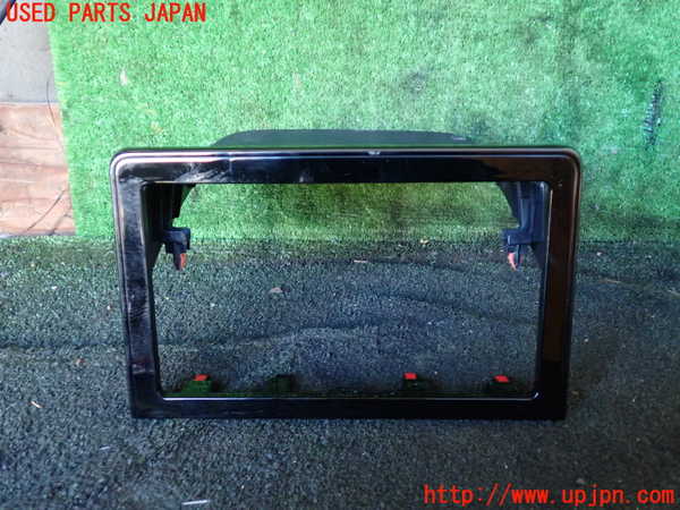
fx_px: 589
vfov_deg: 46.8
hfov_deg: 60.0
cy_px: 255
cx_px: 340
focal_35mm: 30
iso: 320
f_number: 2.3
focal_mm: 5.4
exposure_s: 1/30
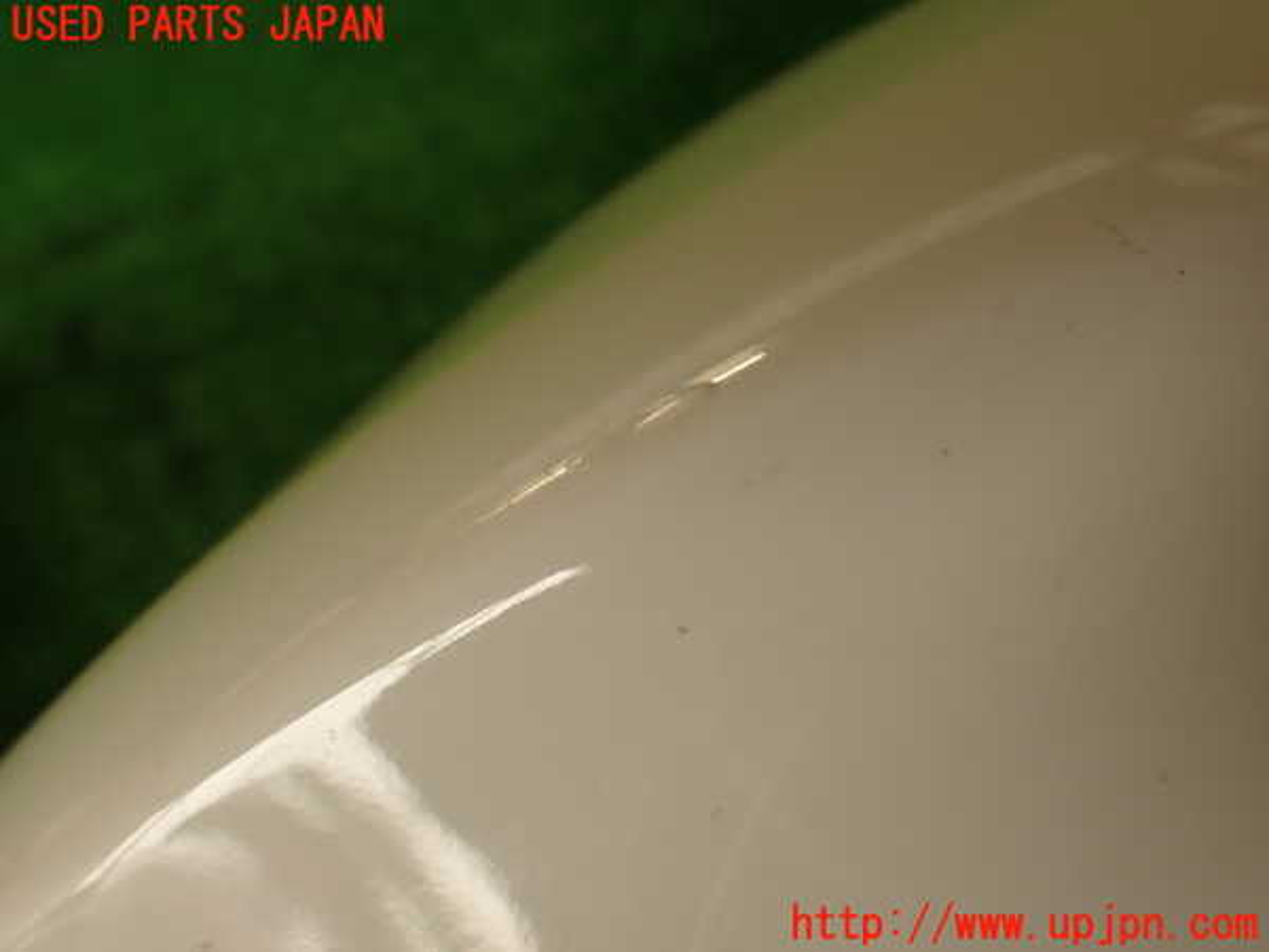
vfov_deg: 44.2
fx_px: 1173
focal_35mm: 32
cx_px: 634
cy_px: 476
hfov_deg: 56.8
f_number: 3.2
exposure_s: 1/60
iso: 100
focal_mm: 5.79
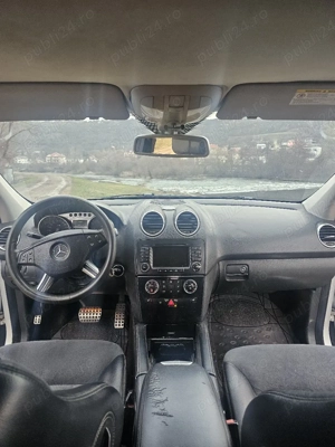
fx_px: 297
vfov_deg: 73.9
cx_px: 168
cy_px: 224
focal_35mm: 23
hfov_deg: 58.9
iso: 250
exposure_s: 1/101
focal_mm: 6.3
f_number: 1.7
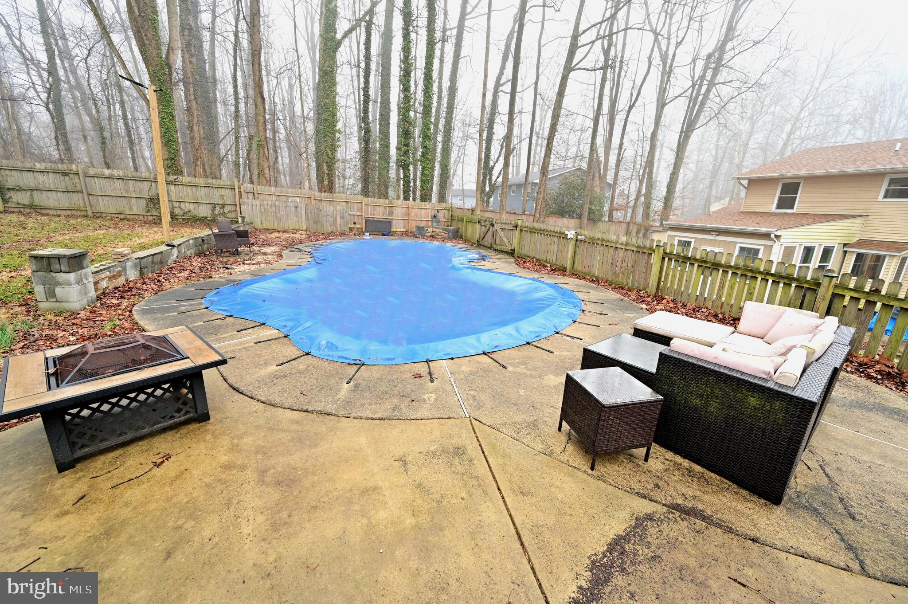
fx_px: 353
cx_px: 454
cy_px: 302
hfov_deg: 104.3
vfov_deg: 81.1
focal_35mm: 14
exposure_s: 1/160
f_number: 7.1
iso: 1800
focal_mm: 14
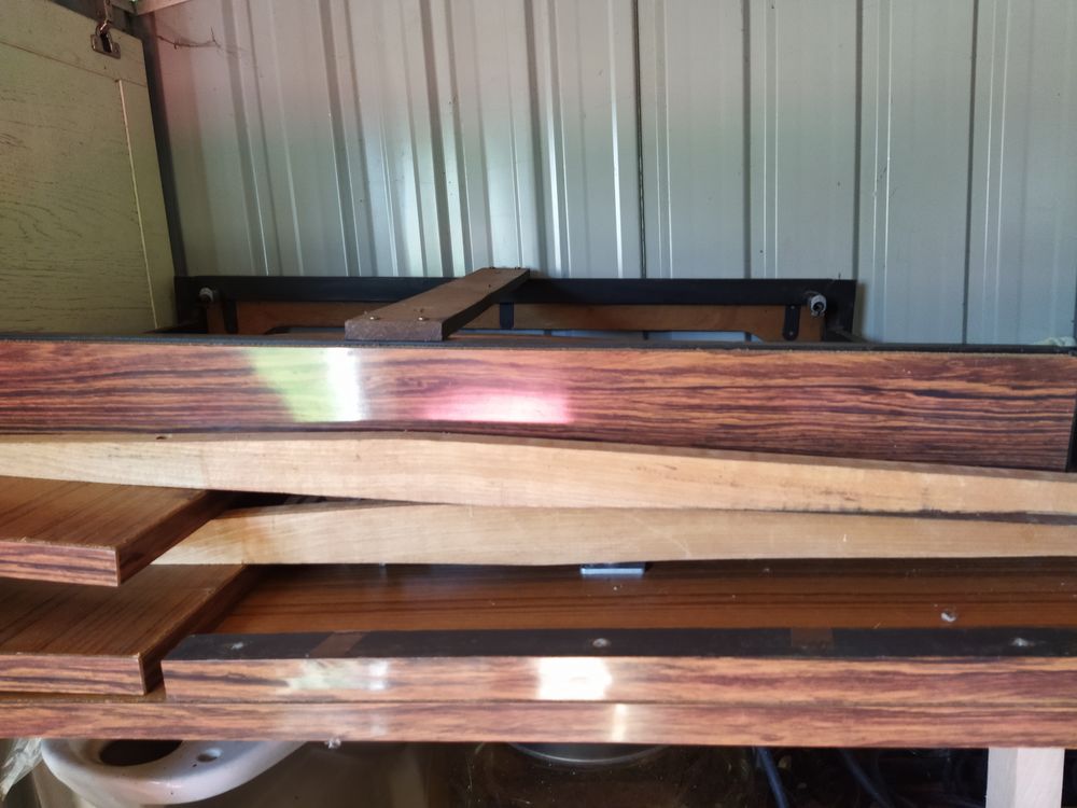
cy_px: 404
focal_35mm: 27
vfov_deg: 51.4
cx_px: 538
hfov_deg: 65.3
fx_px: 840
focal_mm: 4.71
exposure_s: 1/50
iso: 313
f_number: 1.79
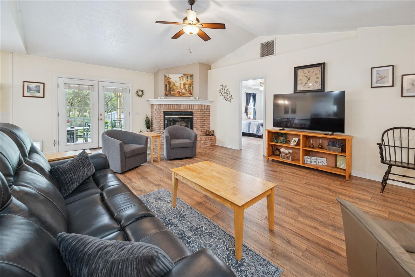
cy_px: 138
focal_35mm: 14
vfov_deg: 81.2
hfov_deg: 104.2
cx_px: 208
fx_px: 161
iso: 400
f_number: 8
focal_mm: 14
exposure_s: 1/6
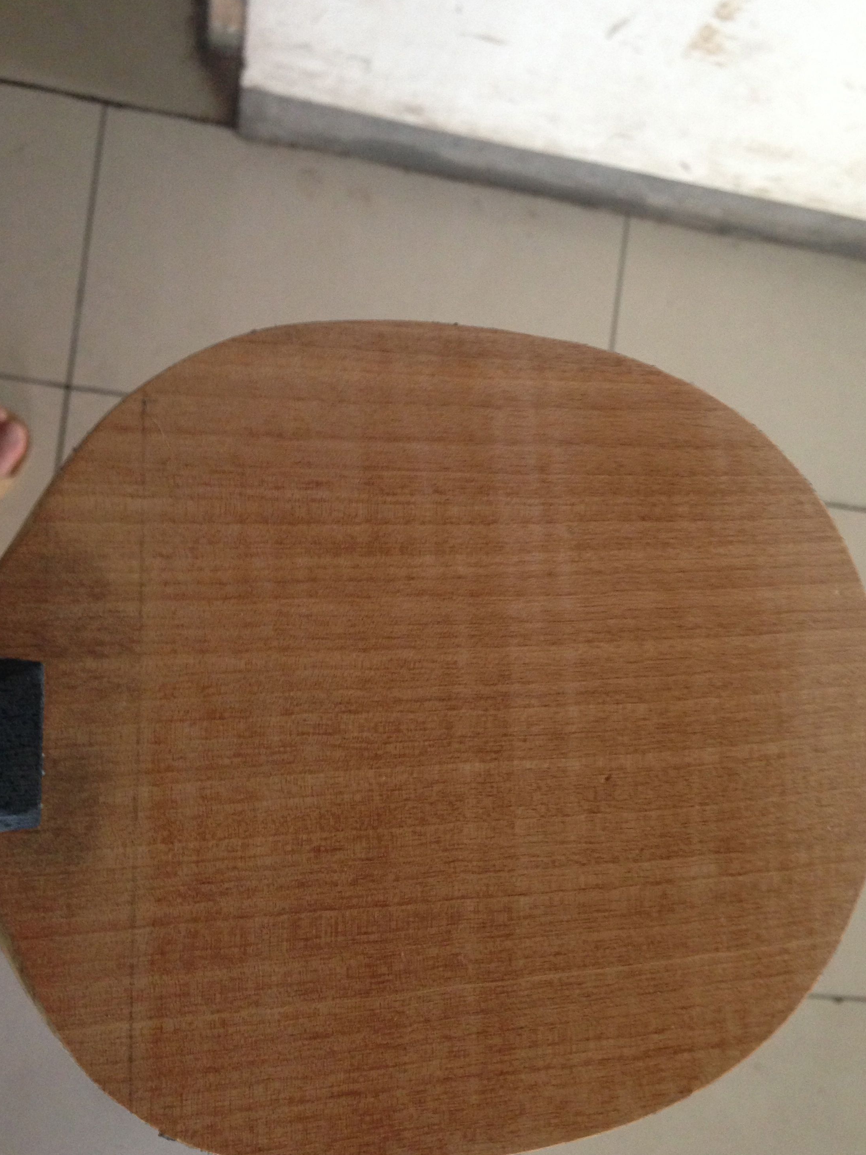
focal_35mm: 37
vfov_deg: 50.1
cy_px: 576
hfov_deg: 38.6
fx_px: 1234
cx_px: 478
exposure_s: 1/20
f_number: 2.4
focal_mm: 4.13
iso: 250
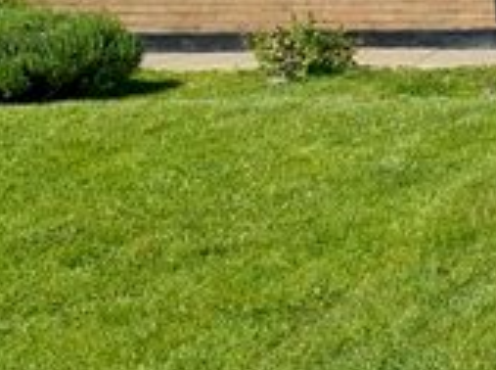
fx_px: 772
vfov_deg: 25.5
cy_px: -7
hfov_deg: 21.4
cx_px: 913
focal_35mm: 54
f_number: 2.2
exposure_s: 1/1932
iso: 64
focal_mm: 2.2
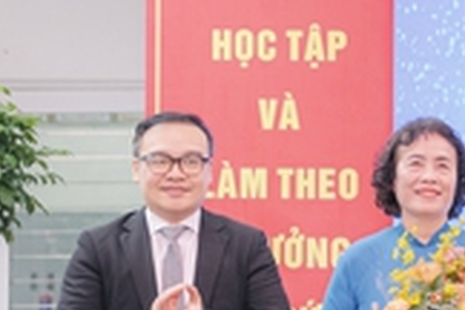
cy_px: 208
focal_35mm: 241
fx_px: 3115
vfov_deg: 5.7
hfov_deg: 8.1
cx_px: 970
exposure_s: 1/125
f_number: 3.5
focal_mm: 52.7
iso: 1250
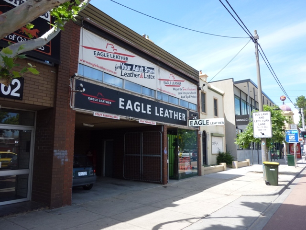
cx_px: 153
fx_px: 221
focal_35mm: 25
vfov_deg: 54.9
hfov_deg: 69.4
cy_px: 115
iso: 80
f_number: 3.3
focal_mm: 4.5
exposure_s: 1/320
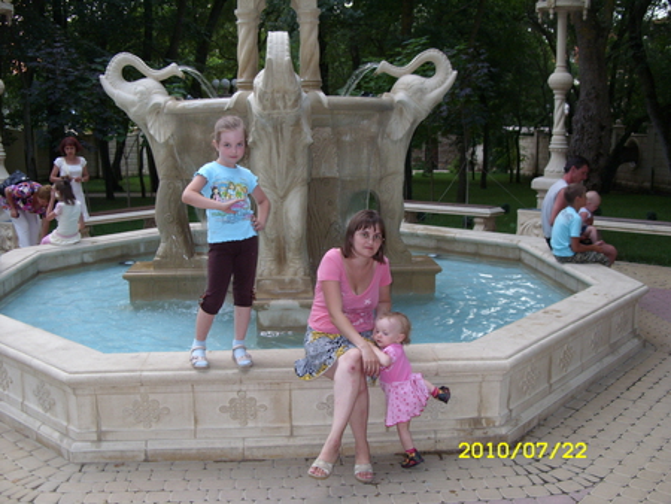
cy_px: 252
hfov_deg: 49.0
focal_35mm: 38
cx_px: 336
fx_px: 737
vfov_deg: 37.8
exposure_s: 1/30
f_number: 2.8
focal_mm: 6.3
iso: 100
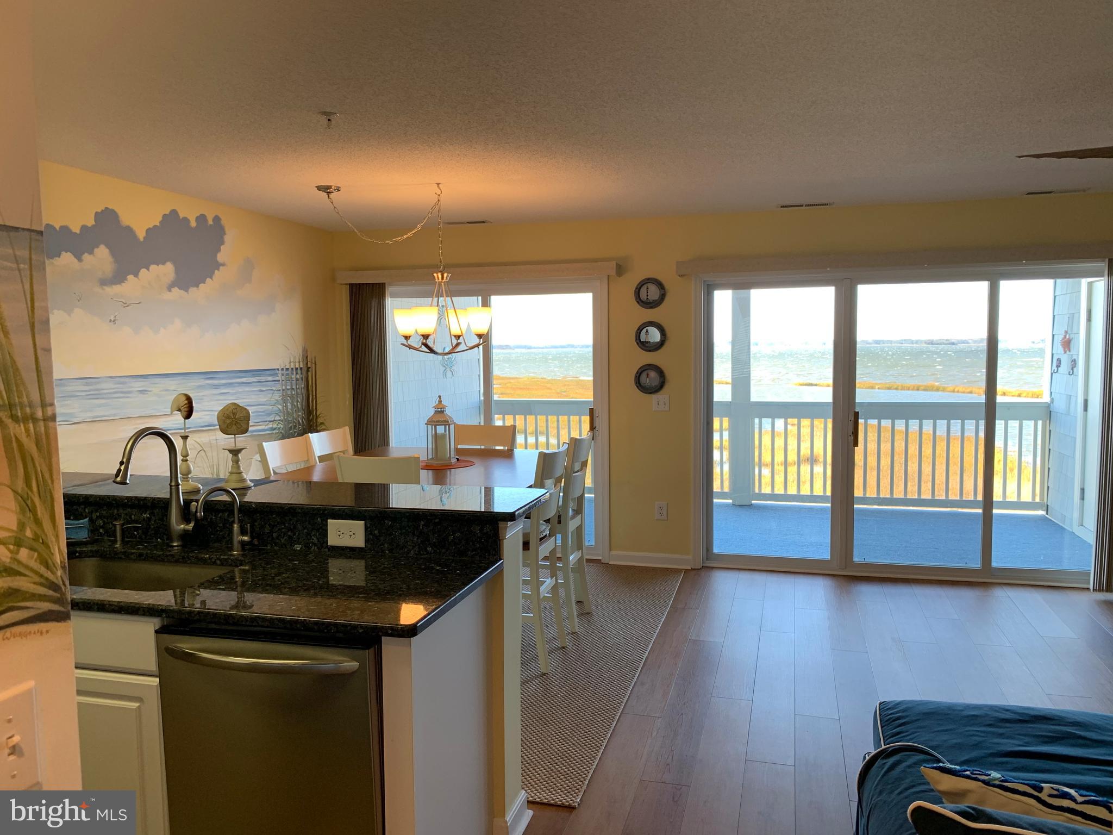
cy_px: 418
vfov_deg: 53.1
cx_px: 556
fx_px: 836
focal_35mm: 26
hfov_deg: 67.3
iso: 80
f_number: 1.8
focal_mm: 4.25
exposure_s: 1/120
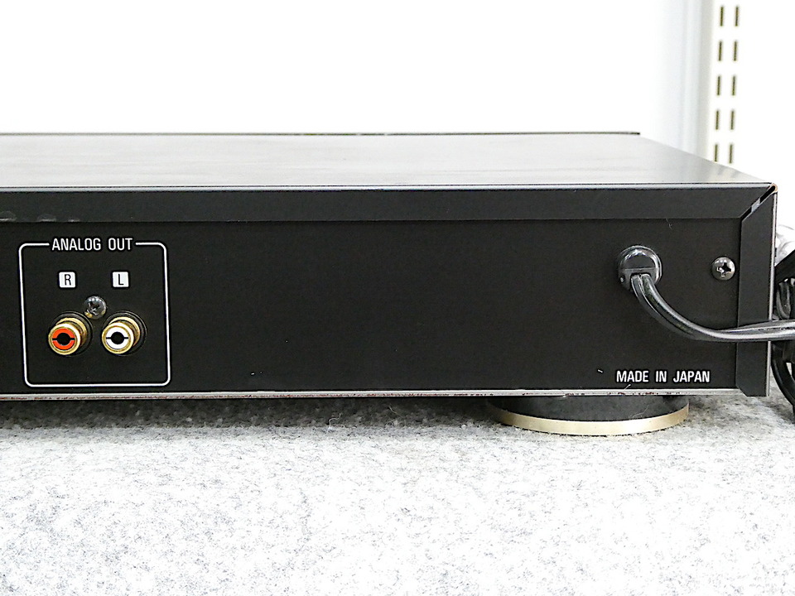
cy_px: 298
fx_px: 1401
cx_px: 398
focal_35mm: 61
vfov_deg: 24.0
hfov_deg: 31.7
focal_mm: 10.9
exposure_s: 1/50
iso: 1600
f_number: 4.5
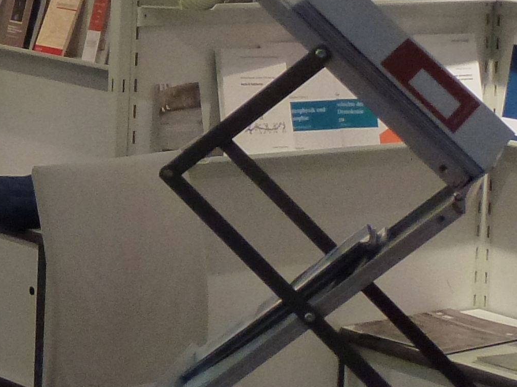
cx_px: -244
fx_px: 2299
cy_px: -96
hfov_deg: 12.3
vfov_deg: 9.5
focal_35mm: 154
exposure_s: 1/30
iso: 400
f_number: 3.7
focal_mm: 6.4
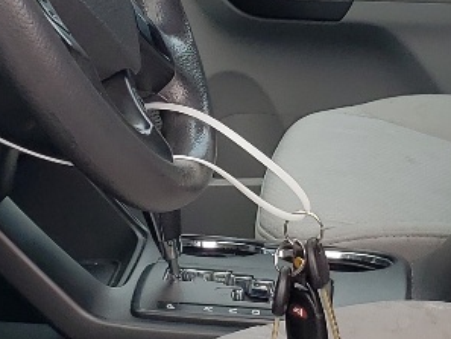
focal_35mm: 140
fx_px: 1825
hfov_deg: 14.1
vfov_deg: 10.6
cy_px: 140
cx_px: 246
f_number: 1.5
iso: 50
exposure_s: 1/455
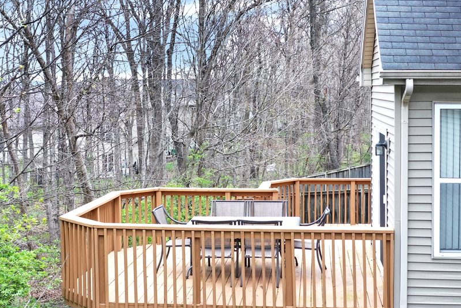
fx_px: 730
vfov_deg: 23.8
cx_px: 255
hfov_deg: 35.0
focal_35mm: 57
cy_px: 136
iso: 400
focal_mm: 10.26
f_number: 4
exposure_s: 1/120
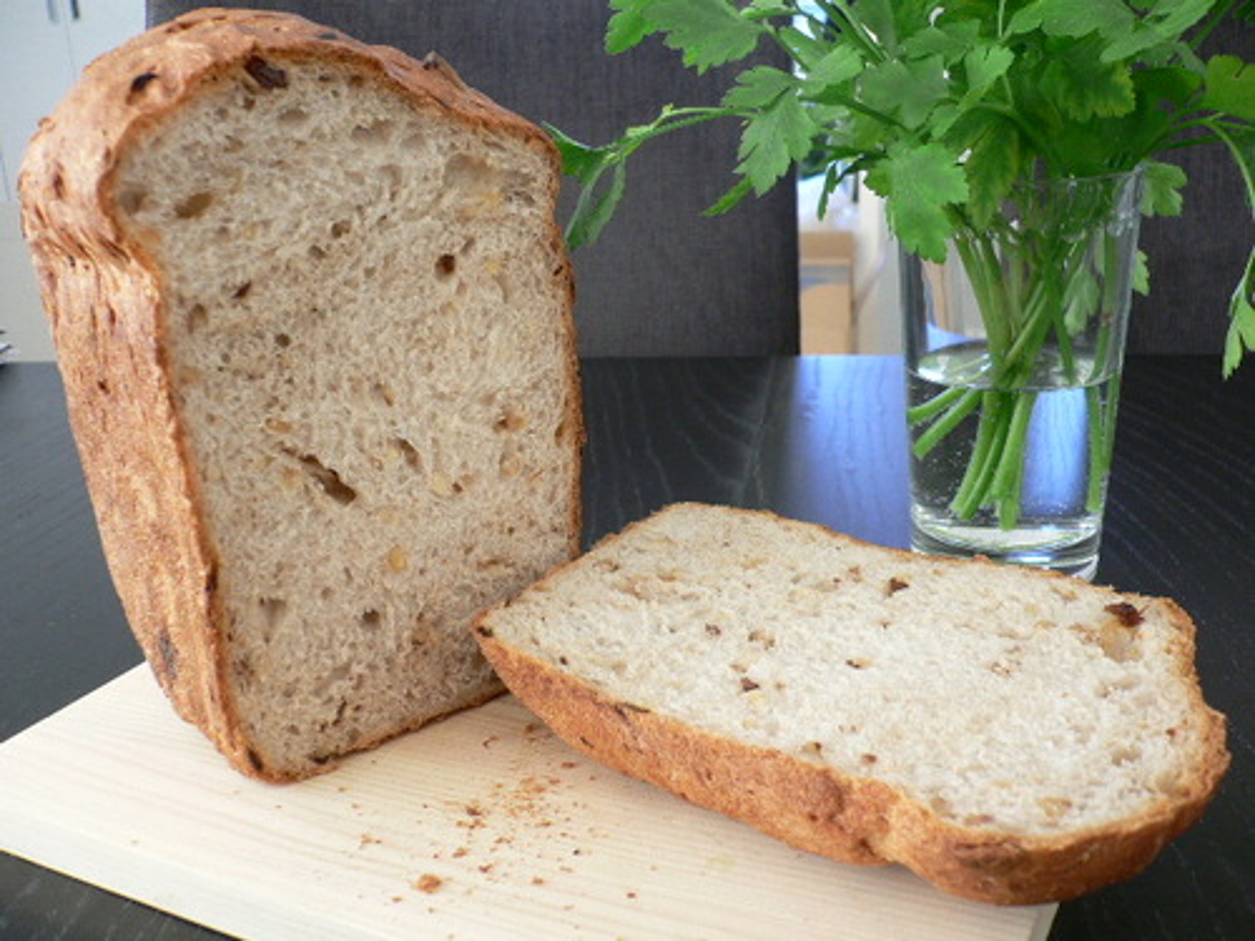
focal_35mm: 35
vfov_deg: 40.7
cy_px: 470
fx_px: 1269
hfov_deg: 52.6
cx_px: 628
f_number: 2.8
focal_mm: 5.8
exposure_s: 1/50
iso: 100
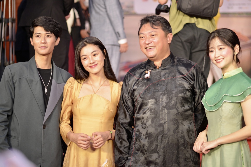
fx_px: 732
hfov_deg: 19.5
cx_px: 126
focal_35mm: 105
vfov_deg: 13.0
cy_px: 84
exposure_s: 1/250
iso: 1000
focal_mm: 105
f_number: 2.8
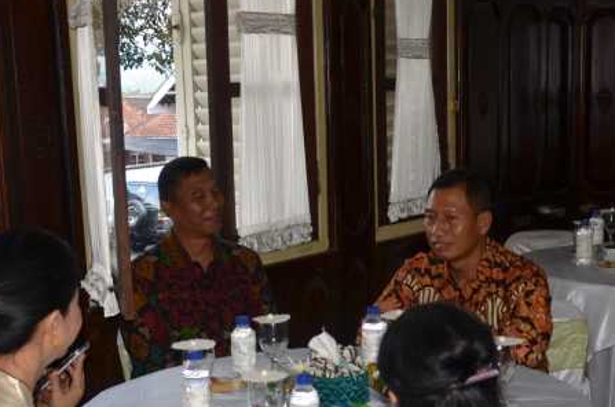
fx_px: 1230
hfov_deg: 28.1
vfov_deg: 18.4
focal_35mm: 72
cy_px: 382
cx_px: 334
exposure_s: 1/60
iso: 200
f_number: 3.8
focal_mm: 21
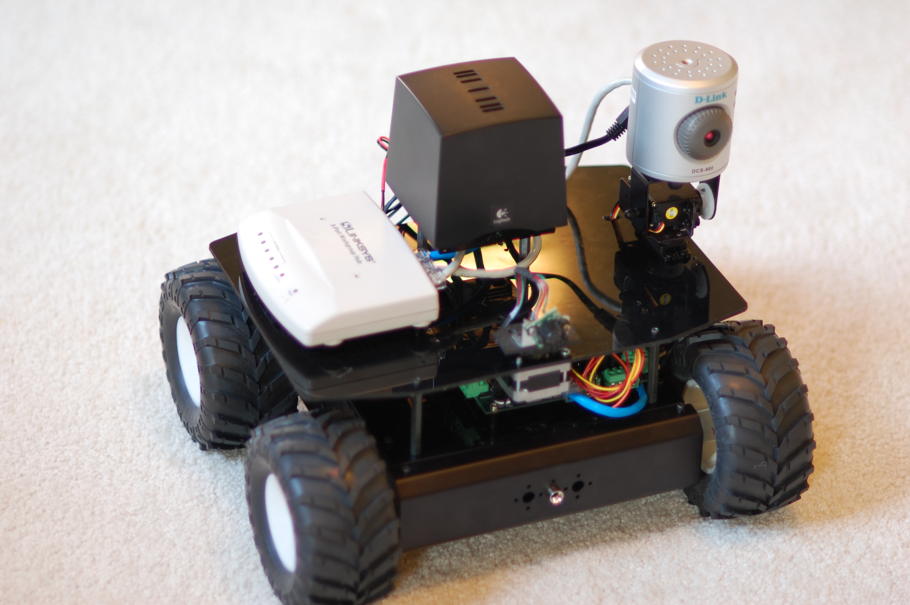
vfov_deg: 10.7
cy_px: 302
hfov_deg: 16.1
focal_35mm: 128
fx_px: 3220
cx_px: 455
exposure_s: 1/40
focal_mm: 85
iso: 200
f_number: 1.8
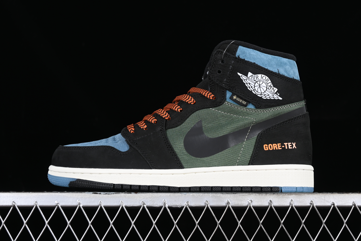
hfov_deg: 27.0
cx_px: 180
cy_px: 120
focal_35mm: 75
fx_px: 752
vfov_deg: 18.2
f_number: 6.3
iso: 160
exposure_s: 1/60
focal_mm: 50
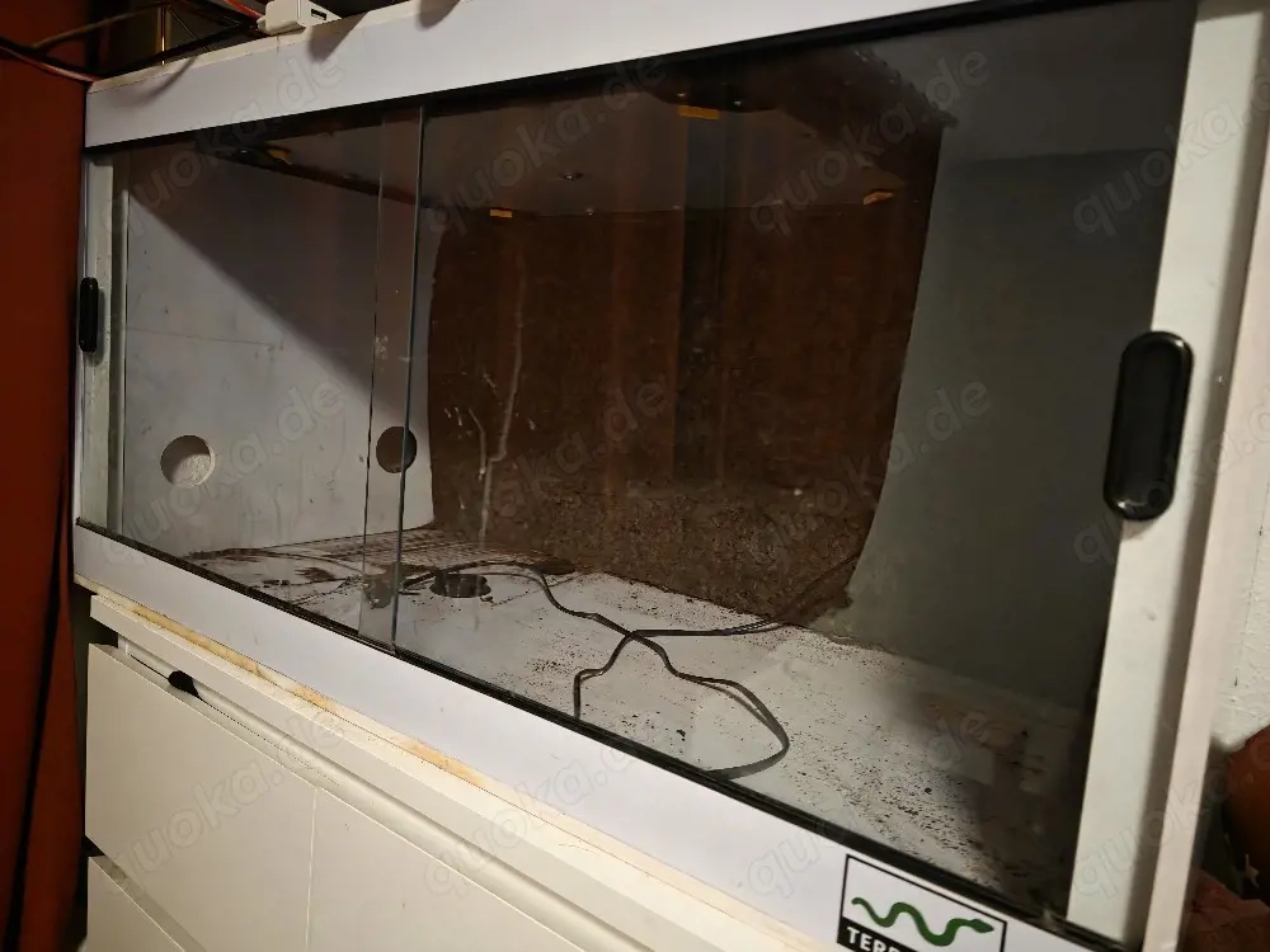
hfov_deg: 73.9
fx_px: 844
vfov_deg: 58.9
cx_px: 635
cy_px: 476
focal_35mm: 23
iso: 3200
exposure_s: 1/16.7
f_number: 1.7
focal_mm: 6.3
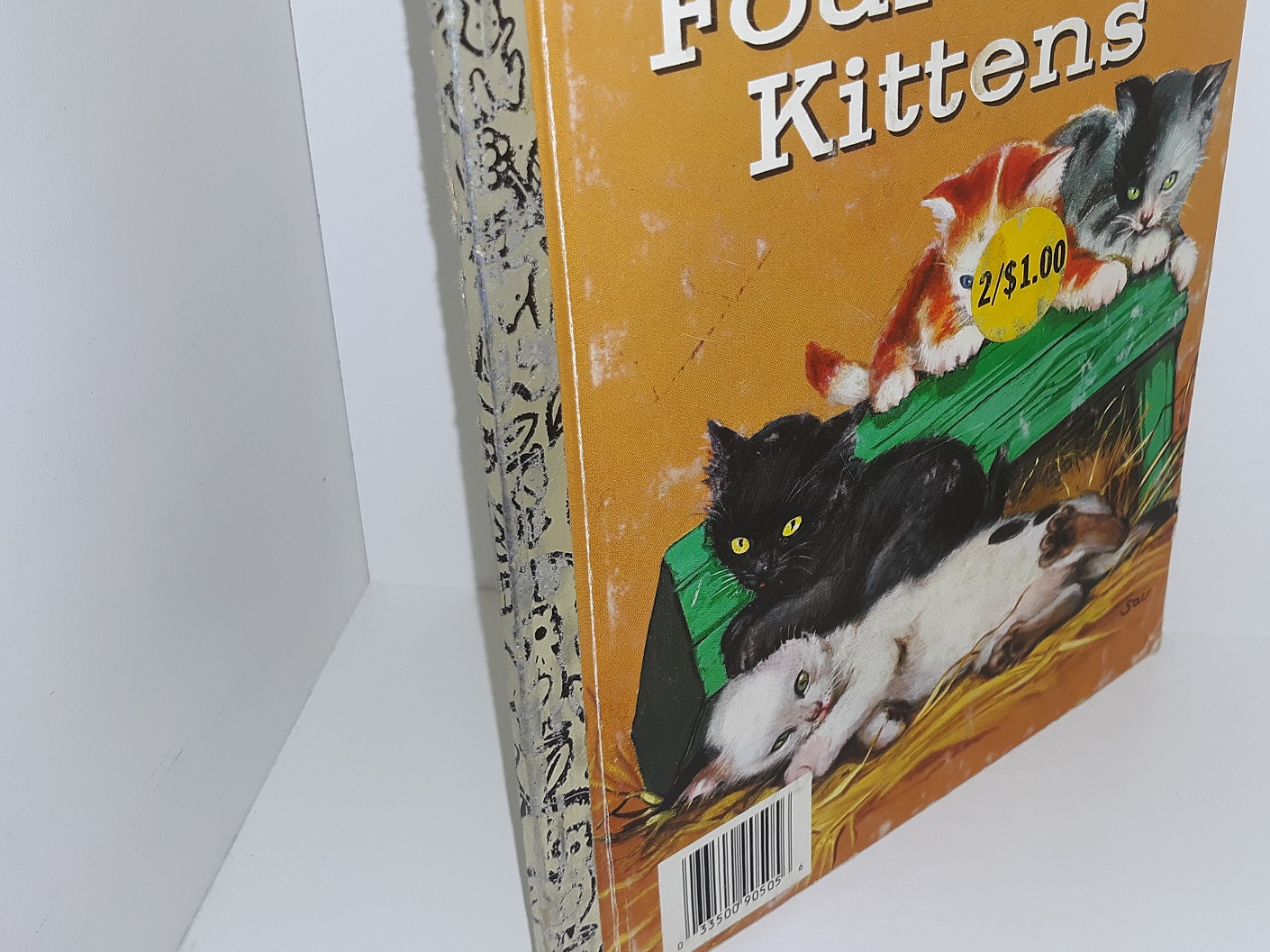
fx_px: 1504
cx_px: 829
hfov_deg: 45.2
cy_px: 357
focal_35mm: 41
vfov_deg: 34.9
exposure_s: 1/146
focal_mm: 3.7
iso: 40
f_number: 1.7
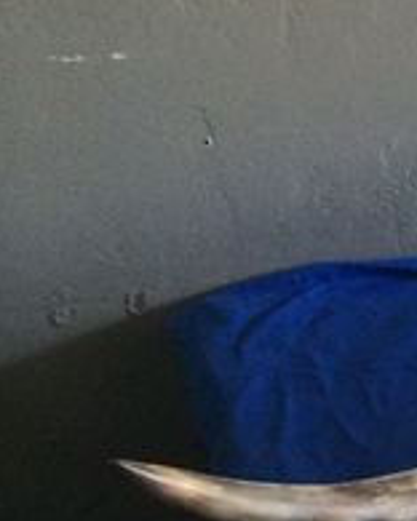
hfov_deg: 9.4
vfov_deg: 14.3
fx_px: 2083
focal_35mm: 135
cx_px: 1195
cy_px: 319
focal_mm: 4.12
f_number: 2.2
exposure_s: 1/30
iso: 50
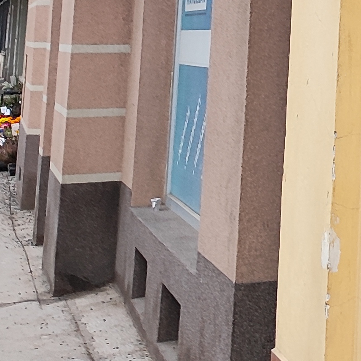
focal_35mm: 99
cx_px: 776
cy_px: -86
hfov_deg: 14.0
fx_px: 1168
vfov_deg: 16.7
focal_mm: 5.89
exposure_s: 1/100
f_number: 1.89
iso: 208
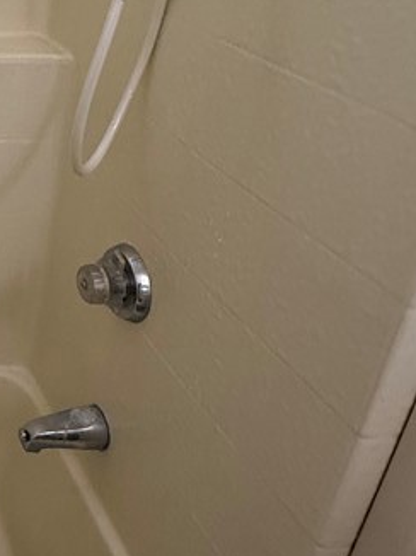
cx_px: -184
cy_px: 75
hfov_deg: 25.7
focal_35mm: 44
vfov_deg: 40.3
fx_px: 706
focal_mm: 2.22
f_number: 2.2
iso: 320
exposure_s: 1/60
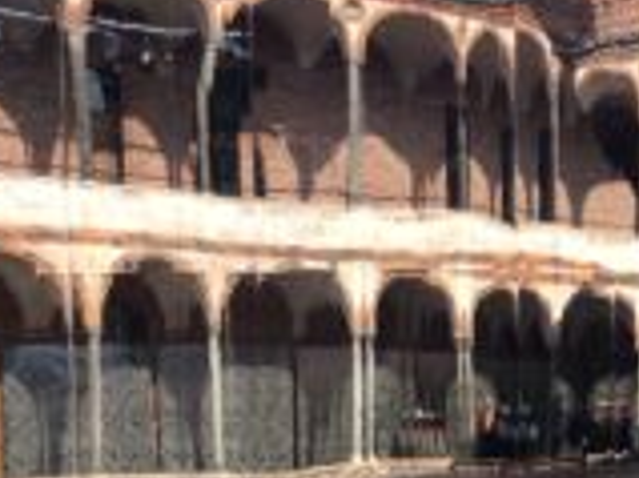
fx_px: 1494
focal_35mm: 81
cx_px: 683
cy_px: 542
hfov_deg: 22.9
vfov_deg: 17.5
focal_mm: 3.3
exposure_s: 1/867
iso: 32
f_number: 2.4
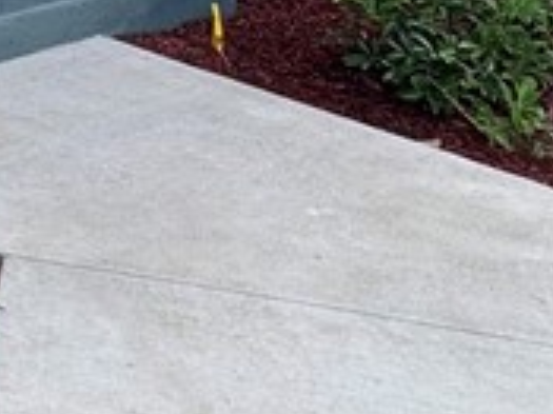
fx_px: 1309
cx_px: -395
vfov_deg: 15.6
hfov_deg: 19.1
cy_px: -316
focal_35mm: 82
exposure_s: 1/354
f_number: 2.2
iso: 40
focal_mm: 2.22
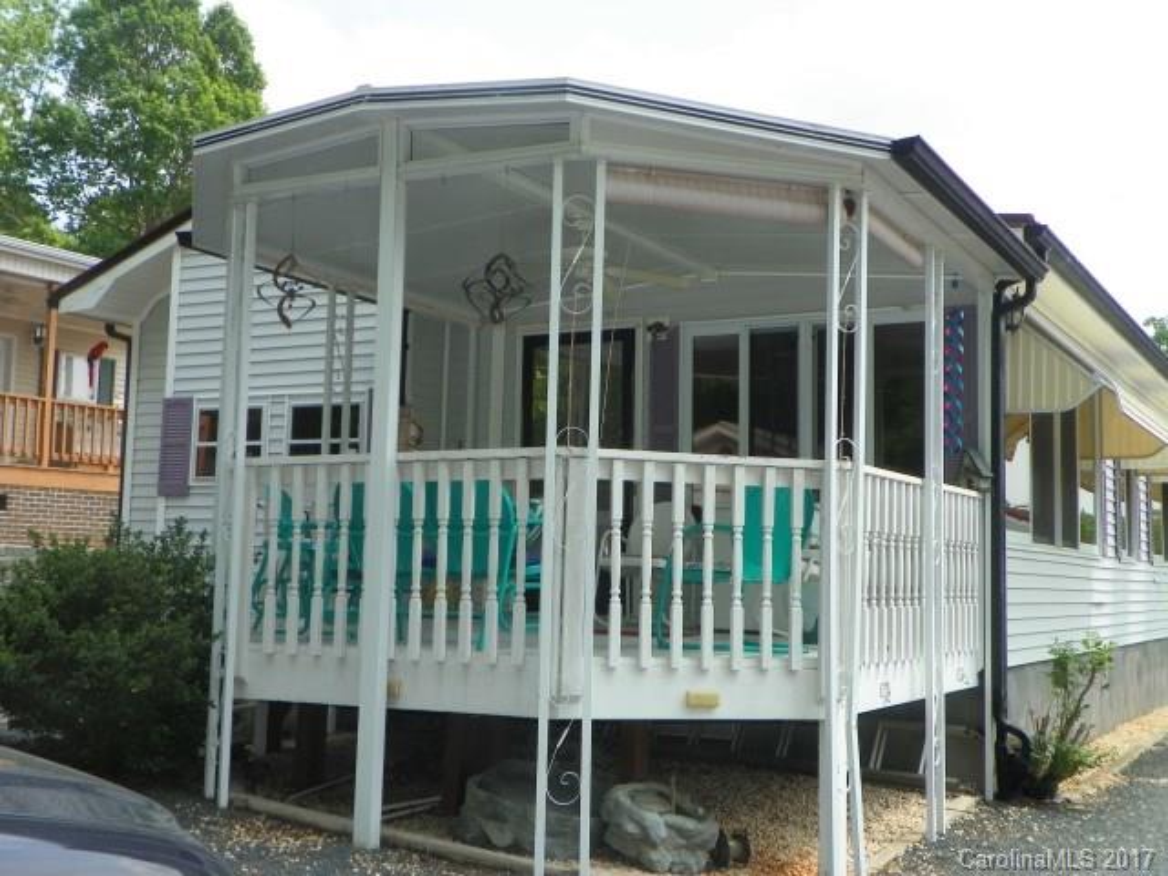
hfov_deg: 42.9
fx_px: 1485
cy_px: 438
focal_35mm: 44
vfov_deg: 32.9
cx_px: 584
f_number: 4
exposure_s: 1/400
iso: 64
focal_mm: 7.9
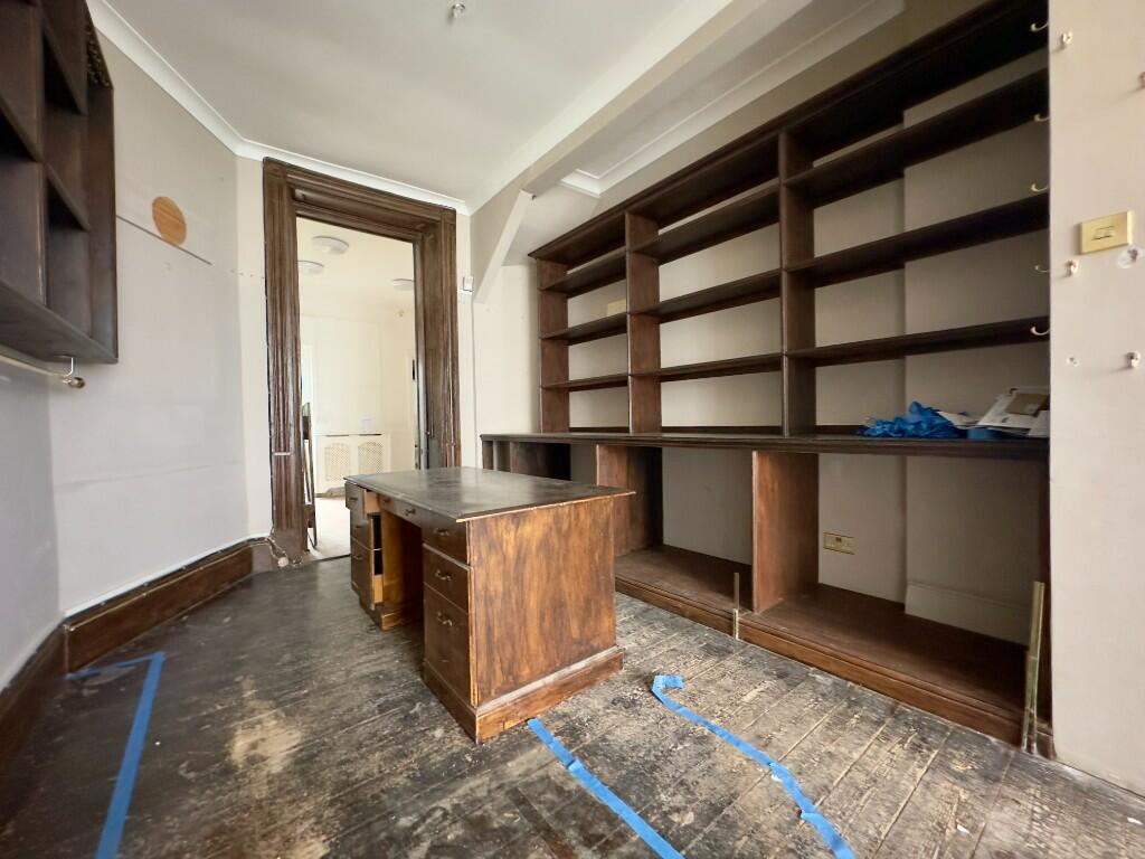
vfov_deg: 85.7
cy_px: 430
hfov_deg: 102.1
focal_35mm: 14
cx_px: 572
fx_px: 463
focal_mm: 2.22
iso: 1250
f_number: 2.2
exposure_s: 1/58
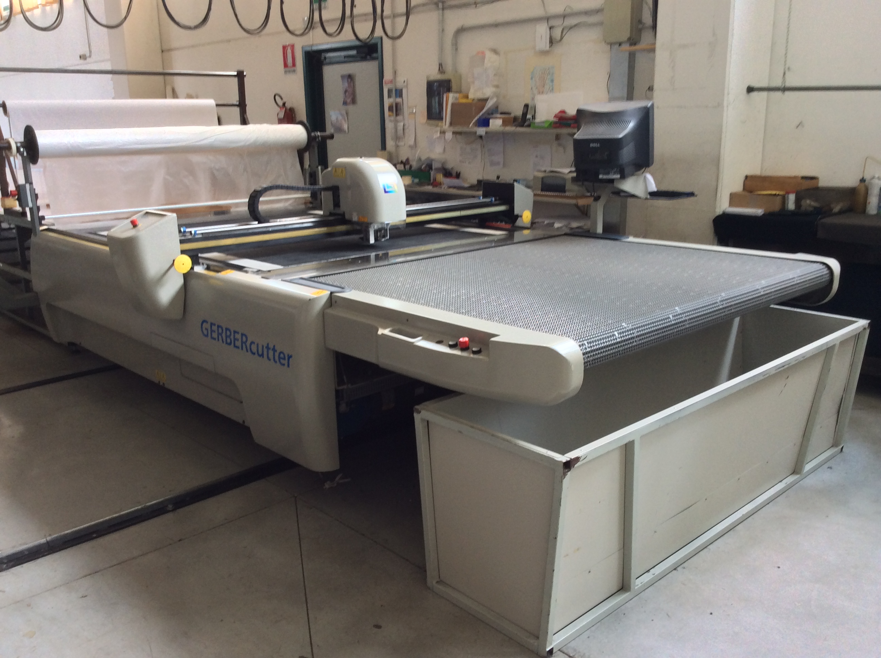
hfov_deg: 55.4
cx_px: 440
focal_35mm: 33
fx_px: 839
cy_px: 329
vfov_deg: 42.8
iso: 40
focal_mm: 3.3
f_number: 2.4
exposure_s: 1/24
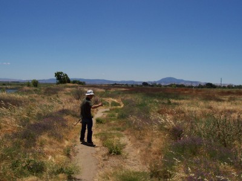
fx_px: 259
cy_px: 90
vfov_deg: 38.7
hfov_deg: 50.1
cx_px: 121
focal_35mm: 37
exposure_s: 1/1000
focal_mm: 5.6
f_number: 5.6
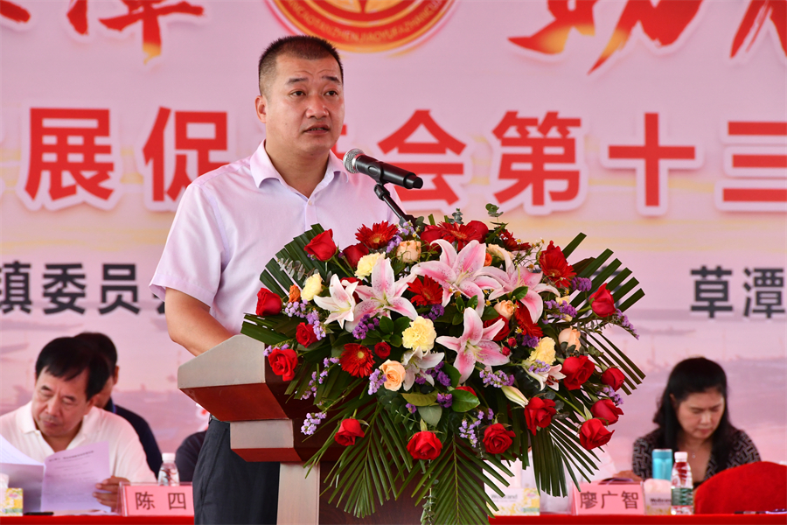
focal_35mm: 255
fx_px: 5574
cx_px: 394
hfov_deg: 8.1
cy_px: 262
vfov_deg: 5.4
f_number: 9
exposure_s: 1/250
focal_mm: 170
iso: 1100
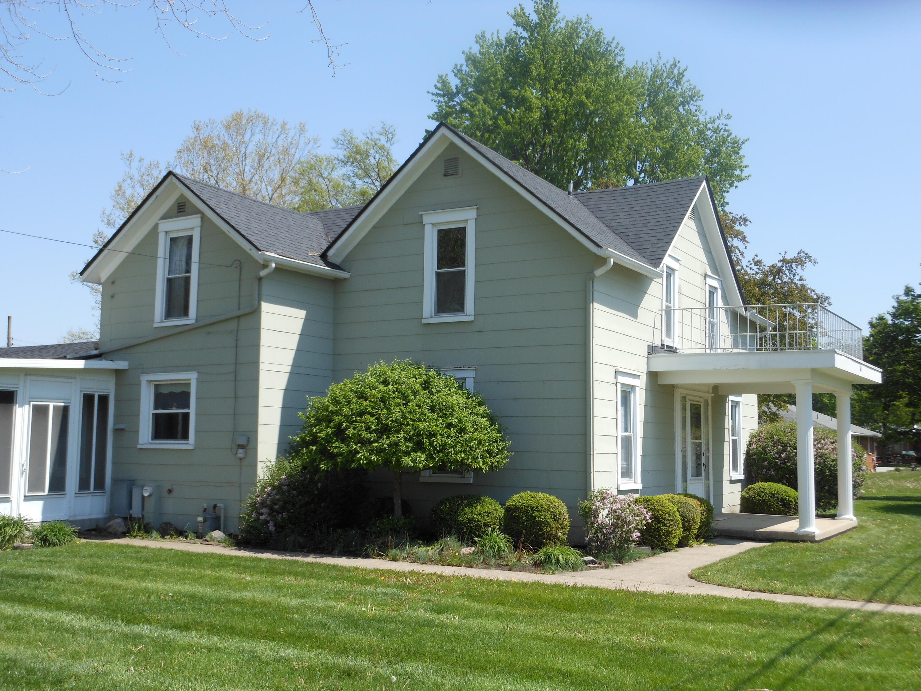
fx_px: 1038
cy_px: 346
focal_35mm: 39
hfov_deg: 47.9
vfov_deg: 36.8
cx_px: 460
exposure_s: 1/400
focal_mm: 6.9
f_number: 4.3
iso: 80
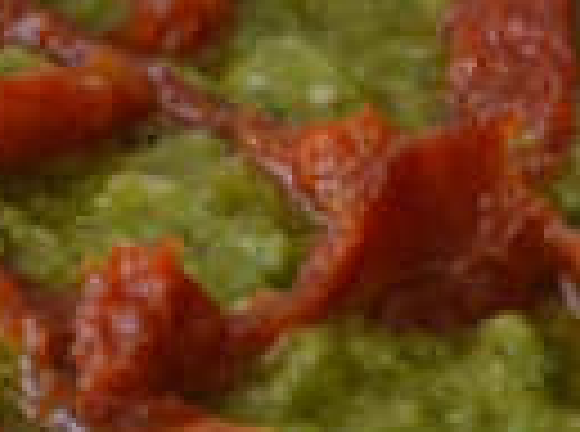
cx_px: -355
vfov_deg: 6.0
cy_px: 133
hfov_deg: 7.9
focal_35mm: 244
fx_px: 4082
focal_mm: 35
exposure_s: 1/80
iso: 640
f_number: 5
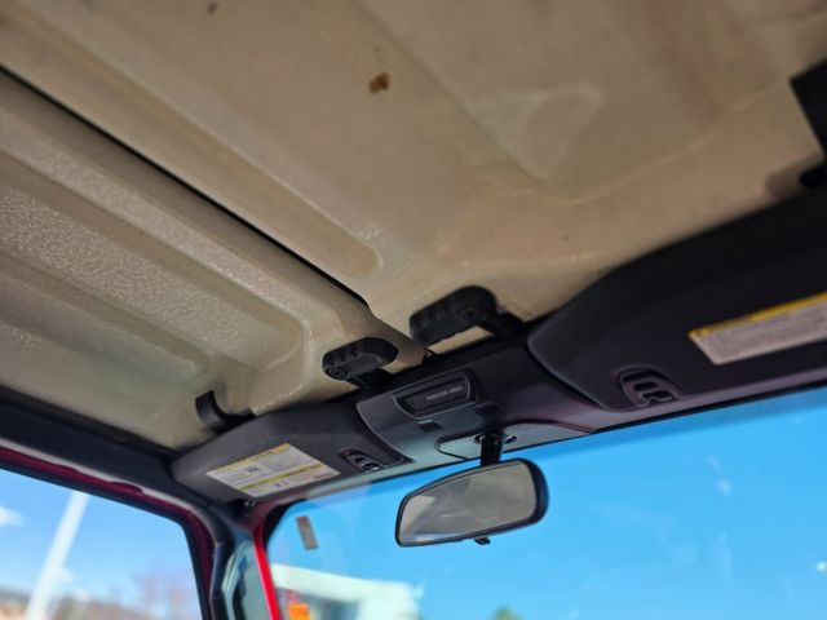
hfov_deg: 73.9
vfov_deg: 58.9
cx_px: 414
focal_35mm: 23
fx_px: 549
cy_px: 310
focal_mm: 6.3
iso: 80
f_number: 1.7
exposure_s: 1/1453
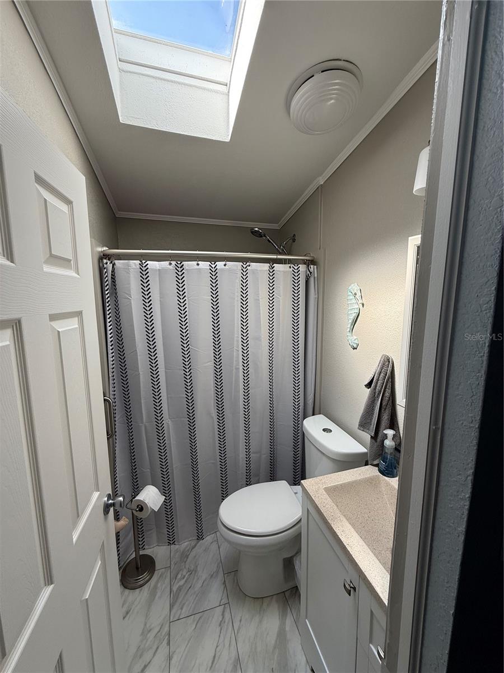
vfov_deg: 102.1
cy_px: 336
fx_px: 272
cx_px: 252
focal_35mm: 14
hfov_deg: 85.7
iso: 64
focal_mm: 2.22
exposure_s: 1/99
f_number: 2.2
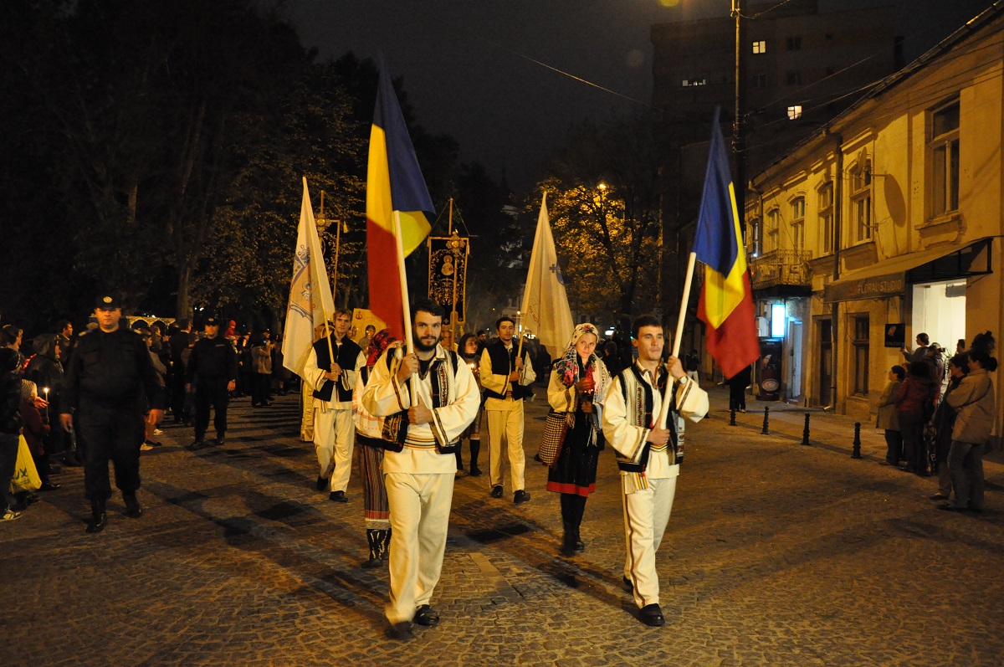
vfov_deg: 47.8
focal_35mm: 27
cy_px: 334
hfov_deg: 67.4
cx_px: 502
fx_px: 752
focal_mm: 18
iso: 3200
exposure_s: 1/20
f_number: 4.5
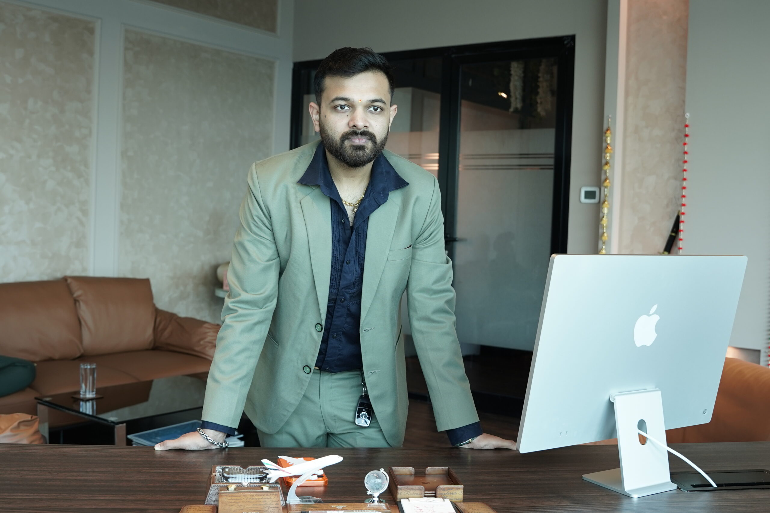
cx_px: 385
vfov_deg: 34.2
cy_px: 256
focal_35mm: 39
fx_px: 834
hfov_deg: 49.6
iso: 320
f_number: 3.5
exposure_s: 1/125
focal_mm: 26.6
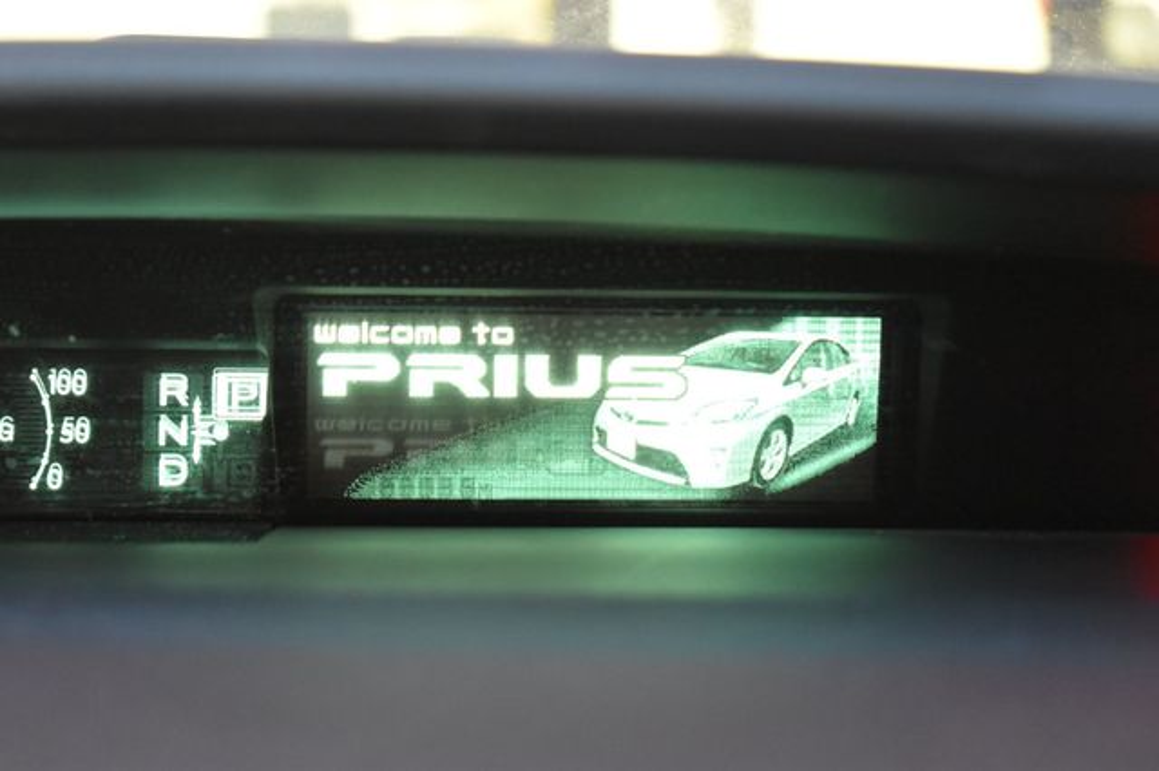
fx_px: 2655
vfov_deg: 16.5
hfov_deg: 24.6
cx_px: 580
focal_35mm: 82
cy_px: 386
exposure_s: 1/13
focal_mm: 55
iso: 3200
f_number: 5.6
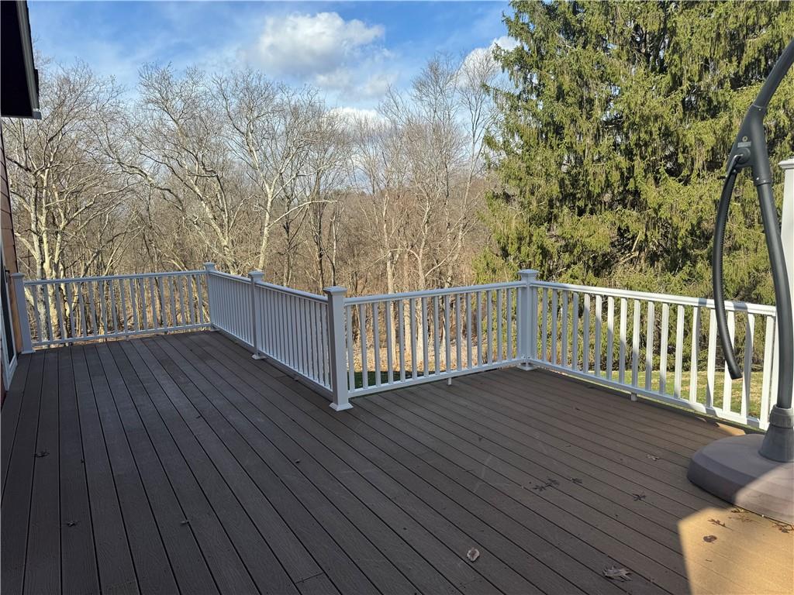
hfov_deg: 71.6
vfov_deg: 56.8
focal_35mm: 24
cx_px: 397
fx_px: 550
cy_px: 298
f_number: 1.78
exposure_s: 1/2415
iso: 80
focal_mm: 6.76
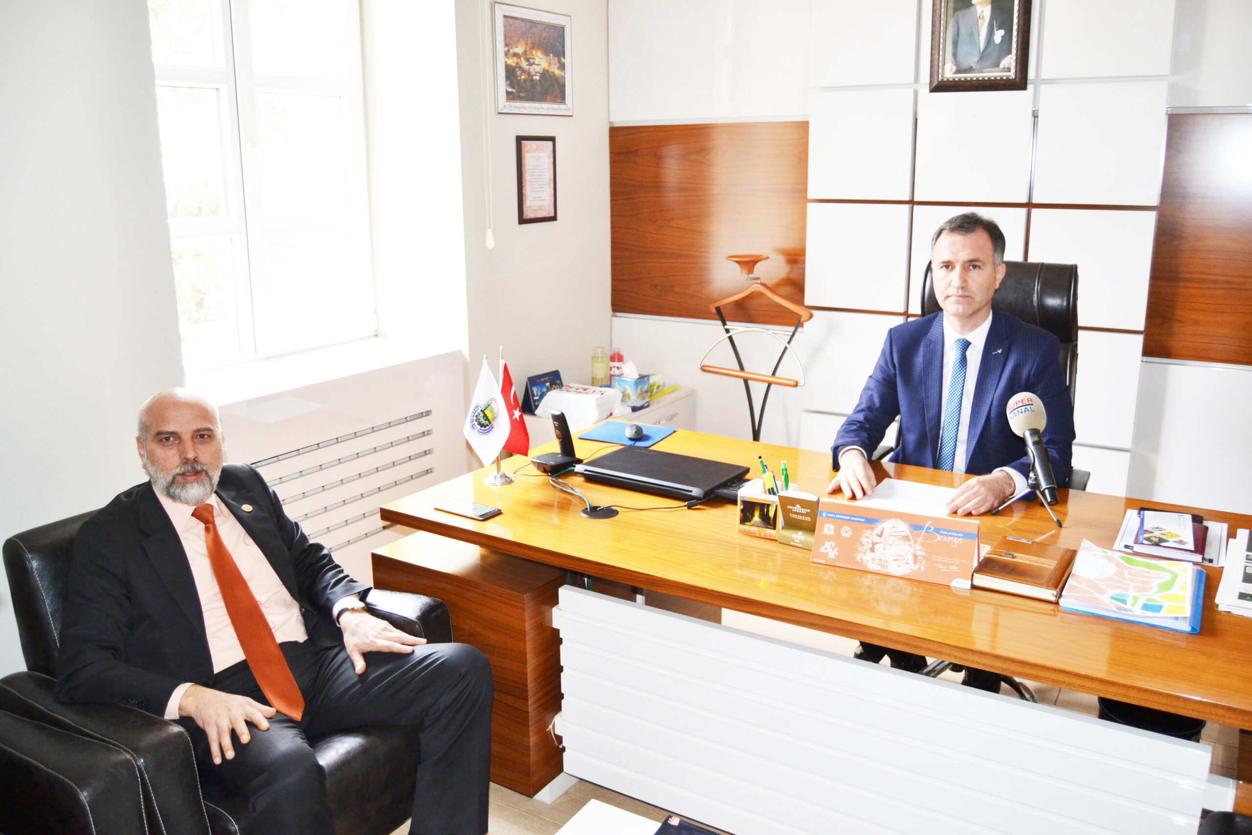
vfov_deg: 47.9
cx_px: 626
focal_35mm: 27
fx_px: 939
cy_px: 418
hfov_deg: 67.4
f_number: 3.5
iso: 450
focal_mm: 18
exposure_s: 1/60
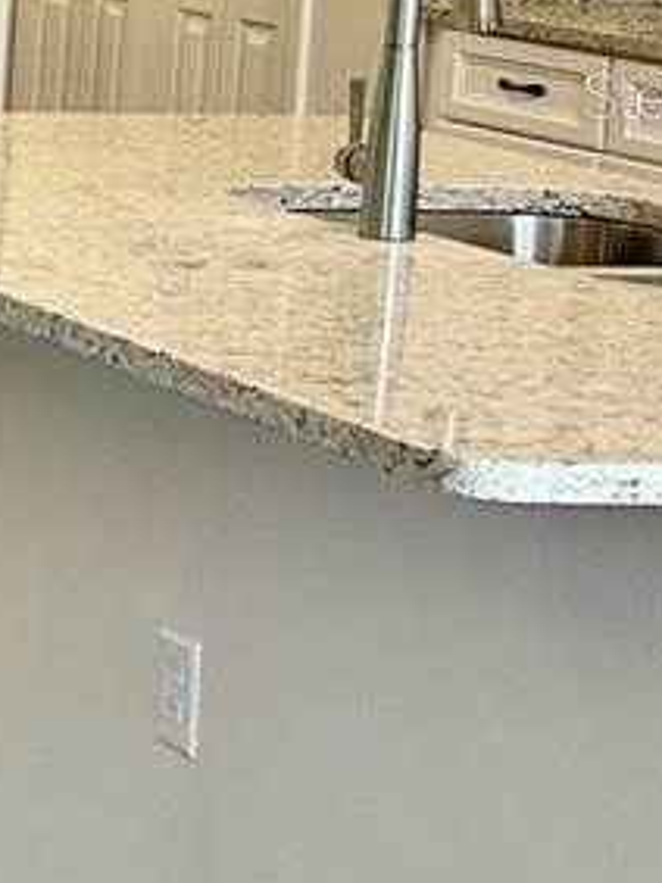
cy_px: 94
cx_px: -1621
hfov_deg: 8.0
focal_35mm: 147
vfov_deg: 13.3
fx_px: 3751
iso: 64
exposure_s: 1/120
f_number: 1.5
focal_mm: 5.7
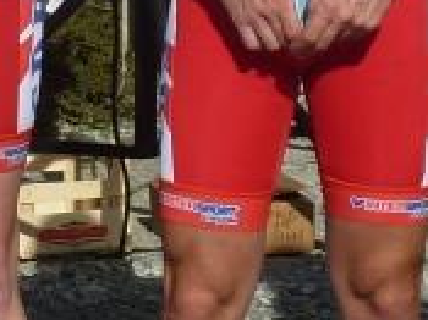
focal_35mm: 322
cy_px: -100
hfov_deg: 6.1
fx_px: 3979
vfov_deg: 4.6
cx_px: -120
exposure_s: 1/640
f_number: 5.6
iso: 80
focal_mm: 9.1
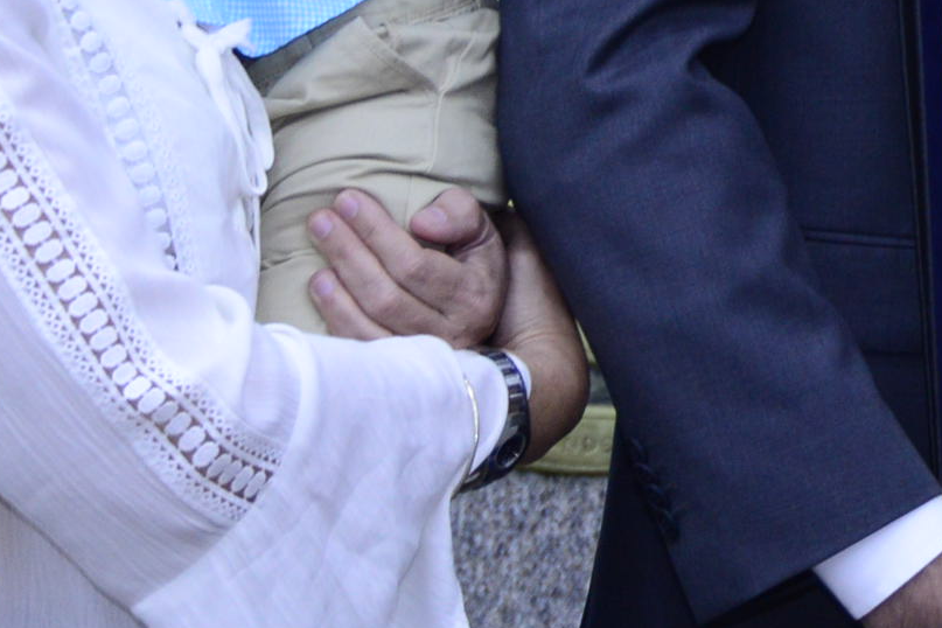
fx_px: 5364
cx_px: 1143
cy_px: -325
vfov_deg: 6.6
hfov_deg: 9.9
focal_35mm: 205
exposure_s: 1/60
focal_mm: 55
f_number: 5
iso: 2000
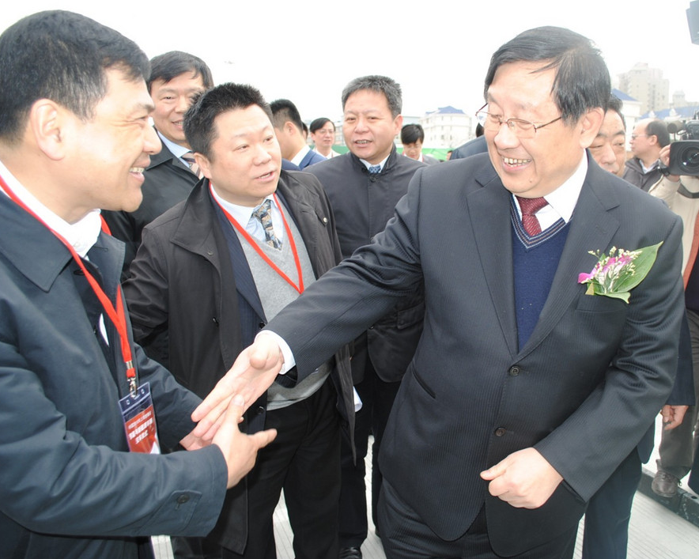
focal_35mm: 31
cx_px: 415
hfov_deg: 56.8
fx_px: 641
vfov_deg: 47.1
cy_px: 280
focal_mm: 18
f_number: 5
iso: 100
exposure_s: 1/200
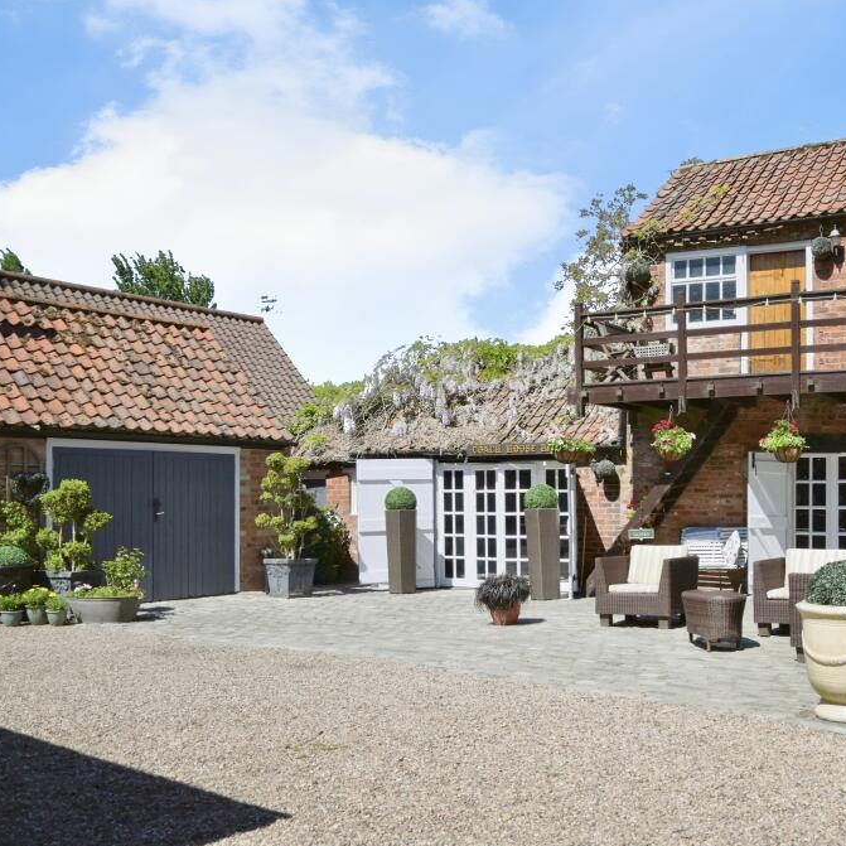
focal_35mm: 35
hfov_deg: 45.8
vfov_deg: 47.2
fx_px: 968
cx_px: 618
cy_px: 428
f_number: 3.5
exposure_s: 1/2000
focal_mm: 18
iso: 160
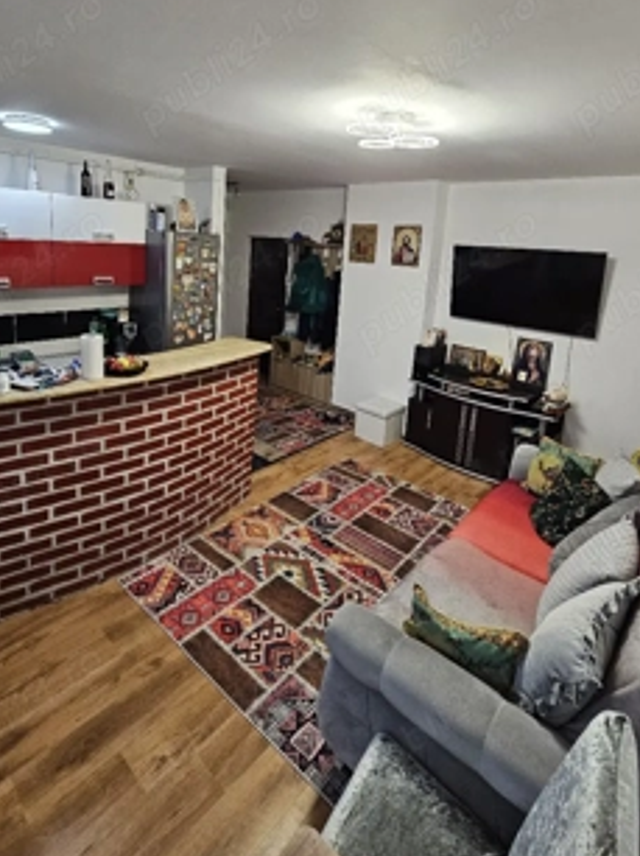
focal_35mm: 17
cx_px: 285
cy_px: 313
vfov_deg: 89.0
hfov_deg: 74.4
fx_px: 420
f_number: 2.2
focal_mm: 2.2
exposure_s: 1/70.9
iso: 250
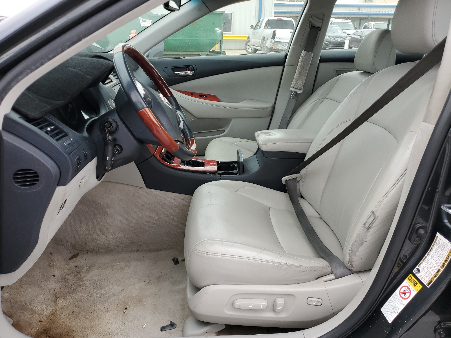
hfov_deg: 67.3
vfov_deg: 53.1
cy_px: 169
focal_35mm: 26
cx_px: 226
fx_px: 339
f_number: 1.5
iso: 50
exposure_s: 1/139
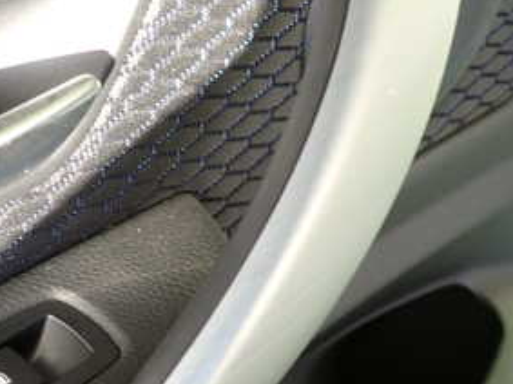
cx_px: 73
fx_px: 785
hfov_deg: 34.6
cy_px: 245
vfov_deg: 27.4
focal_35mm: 53
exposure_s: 1/80
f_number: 2
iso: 100
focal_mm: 4.5
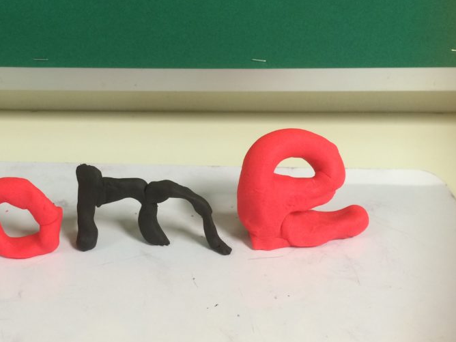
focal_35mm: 46
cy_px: 193
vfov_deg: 31.5
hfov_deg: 40.7
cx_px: 152
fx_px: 606
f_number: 2.2
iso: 125
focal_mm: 4.12
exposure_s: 1/33
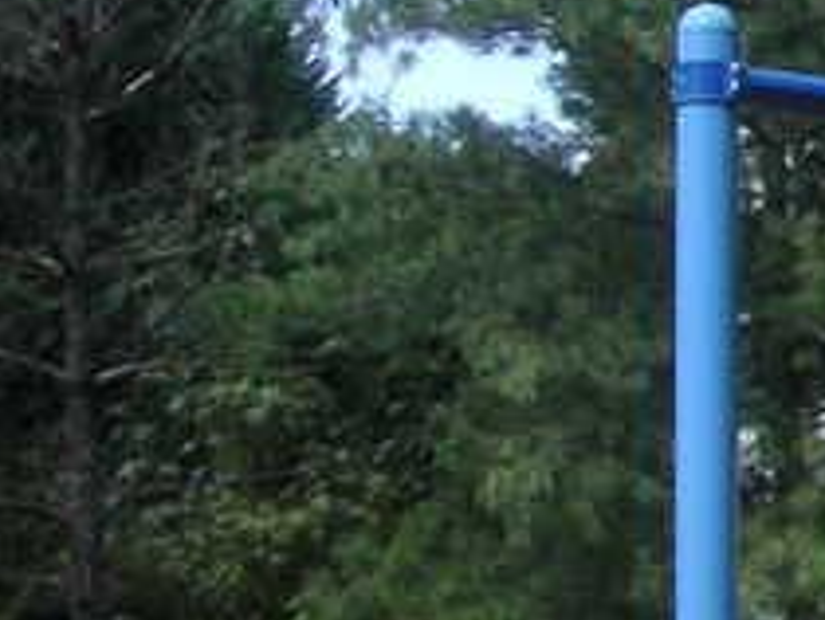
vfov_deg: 8.3
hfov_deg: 9.9
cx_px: 1819
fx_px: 4295
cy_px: 439
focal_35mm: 180
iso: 50
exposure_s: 1/350
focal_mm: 6.1
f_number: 2.8
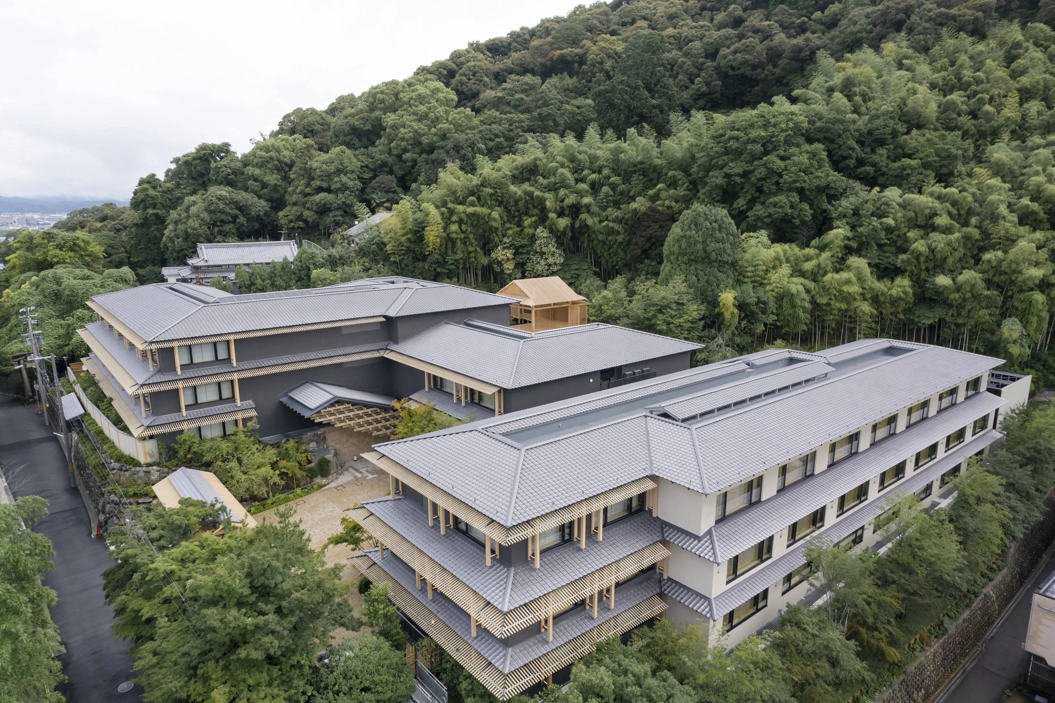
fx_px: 645
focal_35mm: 22
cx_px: 528
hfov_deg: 78.6
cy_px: 352
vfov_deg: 57.2
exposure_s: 1/320
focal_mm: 8.38
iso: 100
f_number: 2.8
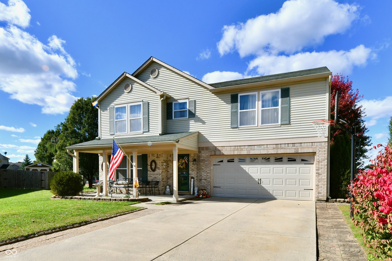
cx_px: 196
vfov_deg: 81.2
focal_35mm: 14
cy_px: 130
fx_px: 152
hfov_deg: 104.3
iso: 640
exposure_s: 1/800
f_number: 14
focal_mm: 14
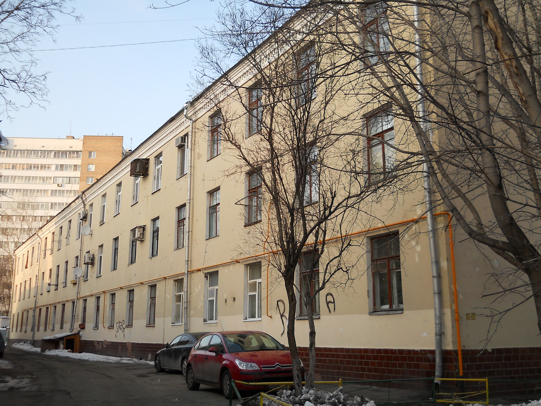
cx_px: 270
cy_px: 203
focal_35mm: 41
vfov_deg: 35.1
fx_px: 641
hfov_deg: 45.8
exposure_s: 1/250
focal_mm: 6.72
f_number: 3.1
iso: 80
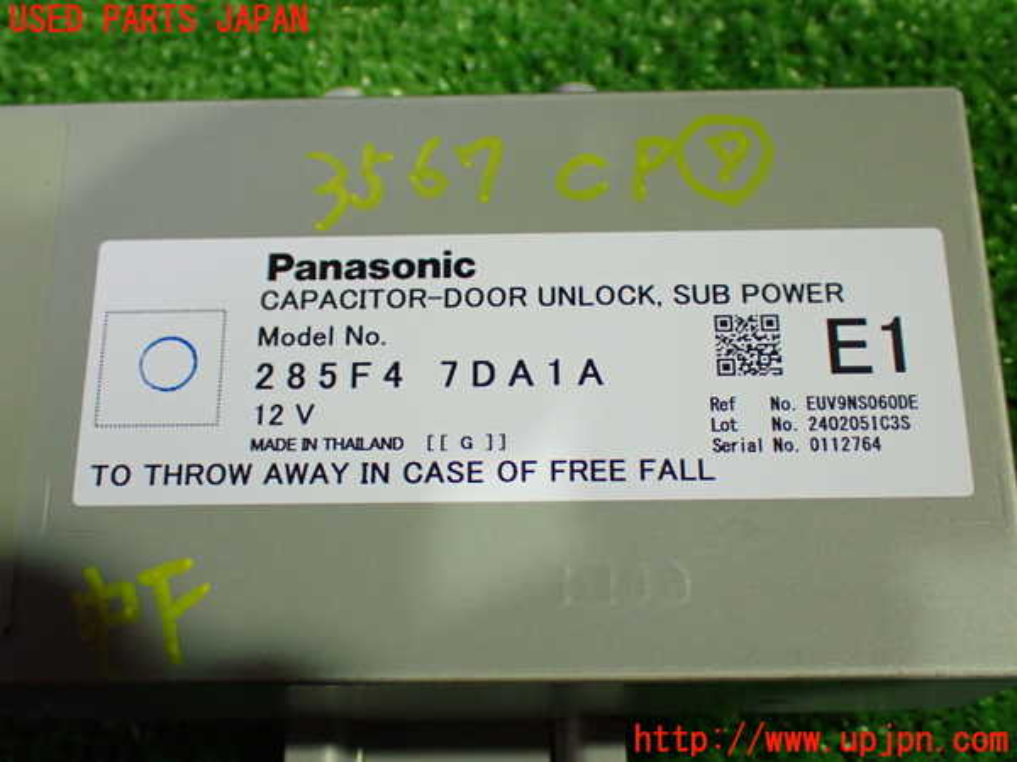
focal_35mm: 44
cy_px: 381
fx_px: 1293
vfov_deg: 32.9
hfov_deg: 42.9
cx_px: 508
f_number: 2.9
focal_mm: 7.84
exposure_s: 1/50
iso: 800
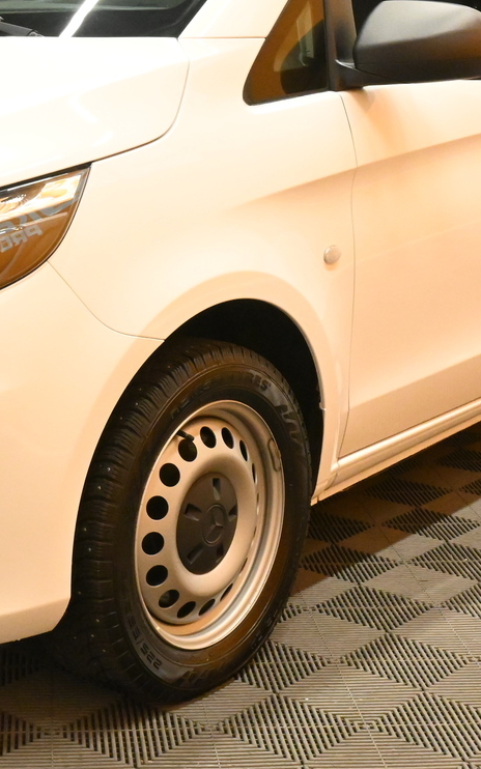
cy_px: 253
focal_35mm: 70
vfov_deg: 29.1
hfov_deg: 18.5
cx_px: 120
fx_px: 1470
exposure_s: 1/30
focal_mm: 21
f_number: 11
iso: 5000
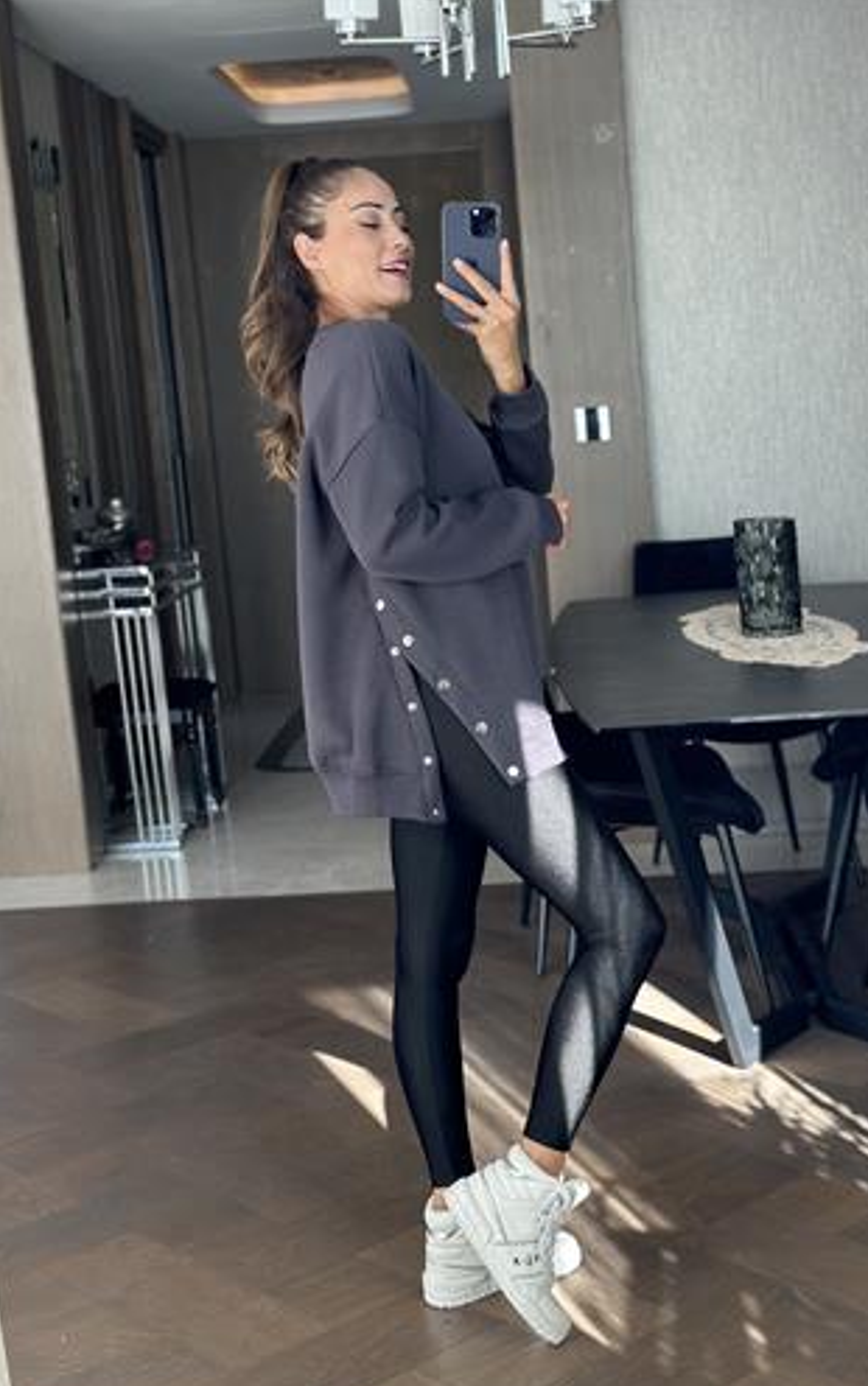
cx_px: 479
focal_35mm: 52
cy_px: 697
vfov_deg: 38.8
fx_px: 1965
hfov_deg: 24.9
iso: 80
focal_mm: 6.86
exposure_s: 1/192
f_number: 1.78
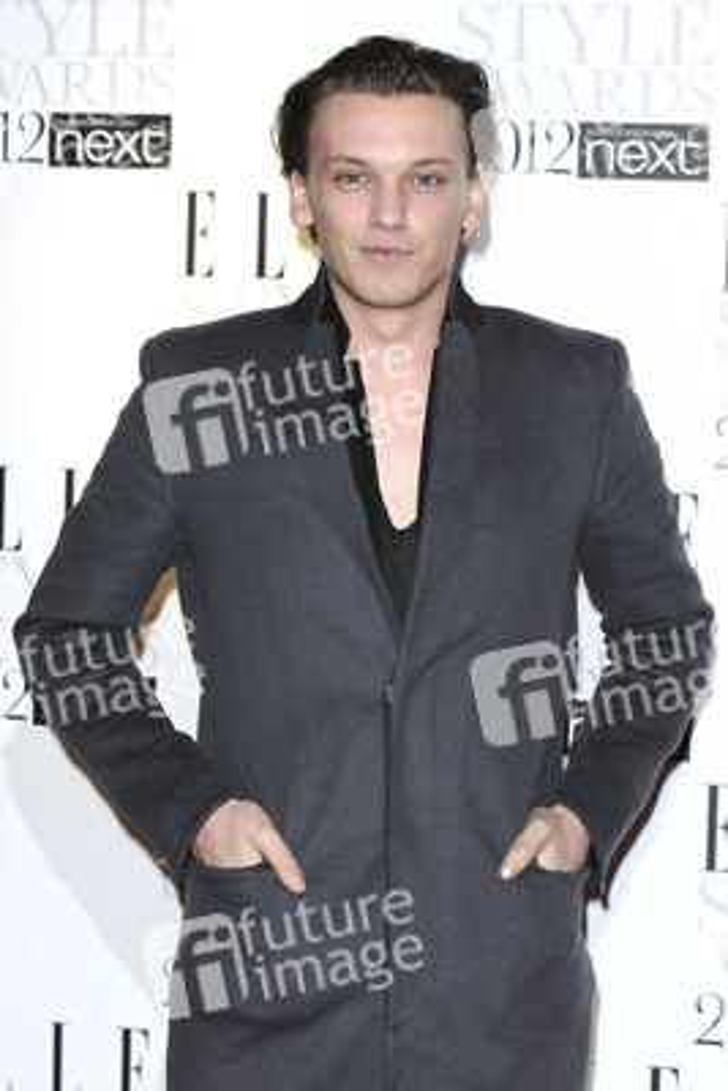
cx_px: 364
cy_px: 546
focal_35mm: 129
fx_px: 3909
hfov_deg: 10.6
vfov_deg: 15.9
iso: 320
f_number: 5
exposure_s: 1/200
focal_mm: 86
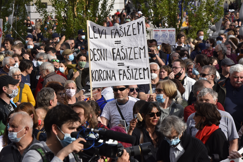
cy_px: 81
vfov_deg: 6.9
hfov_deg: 10.3
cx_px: 122
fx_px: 1350
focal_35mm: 200
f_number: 14
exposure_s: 1/500
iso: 400
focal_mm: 200
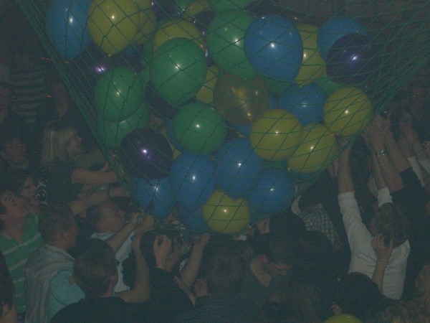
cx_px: 215
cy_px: 162
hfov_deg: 17.3
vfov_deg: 13.0
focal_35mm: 114
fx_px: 1416
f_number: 5.1
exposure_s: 1/60
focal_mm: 23.7
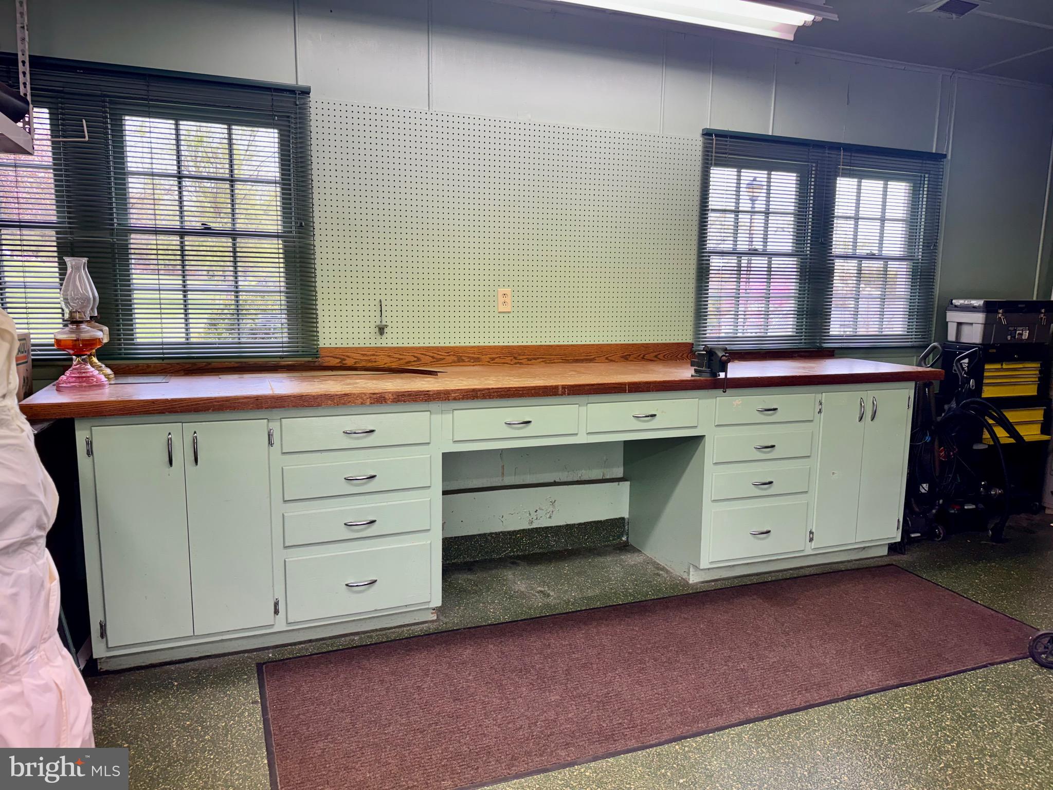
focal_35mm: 24
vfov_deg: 56.8
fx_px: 730
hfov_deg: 71.6
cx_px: 526
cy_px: 395
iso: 64
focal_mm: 6.76
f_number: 1.78
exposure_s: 1/176
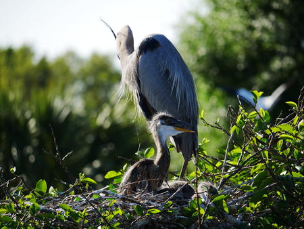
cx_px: 152
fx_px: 3603
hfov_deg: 4.8
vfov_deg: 3.6
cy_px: 114
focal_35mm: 410
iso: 200
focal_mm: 205
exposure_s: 1/800
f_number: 5
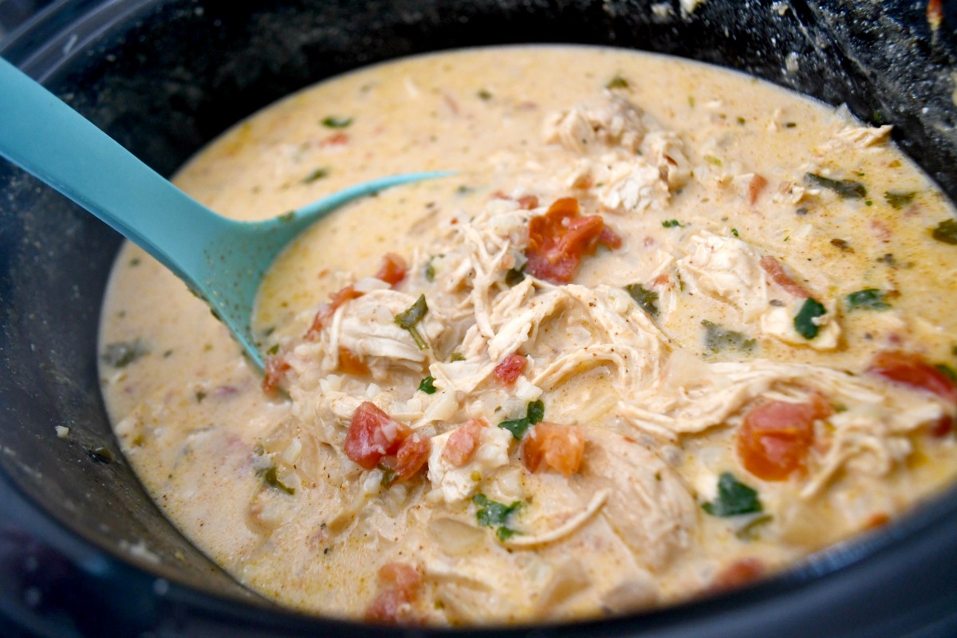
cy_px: 319
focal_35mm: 30
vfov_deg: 43.6
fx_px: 797
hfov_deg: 61.9
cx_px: 478
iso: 1250
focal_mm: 20
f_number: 3.8
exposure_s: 1/125
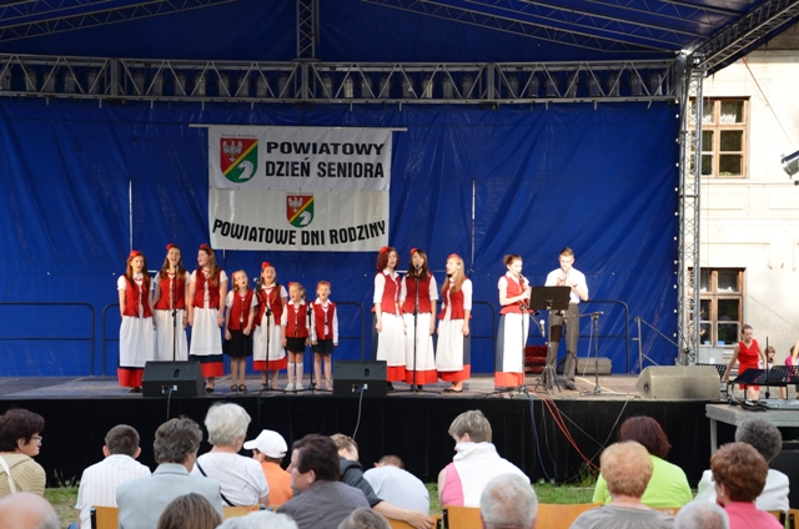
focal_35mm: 72
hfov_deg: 28.1
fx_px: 1595
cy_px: 264
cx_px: 400
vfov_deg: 18.8
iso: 100
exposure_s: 1/100
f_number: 5.6
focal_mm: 48
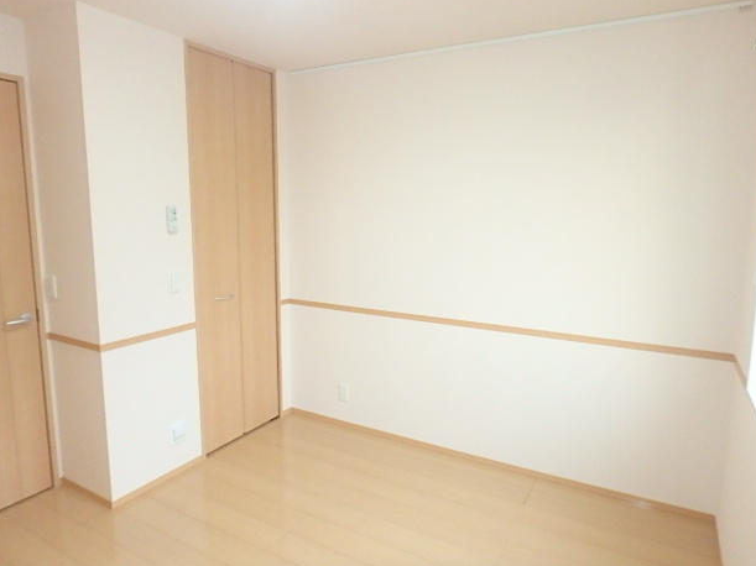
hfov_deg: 76.4
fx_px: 480
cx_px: 393
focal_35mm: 22
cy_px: 282
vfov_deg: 61.1
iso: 800
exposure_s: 1/100
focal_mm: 3.7
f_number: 3.5
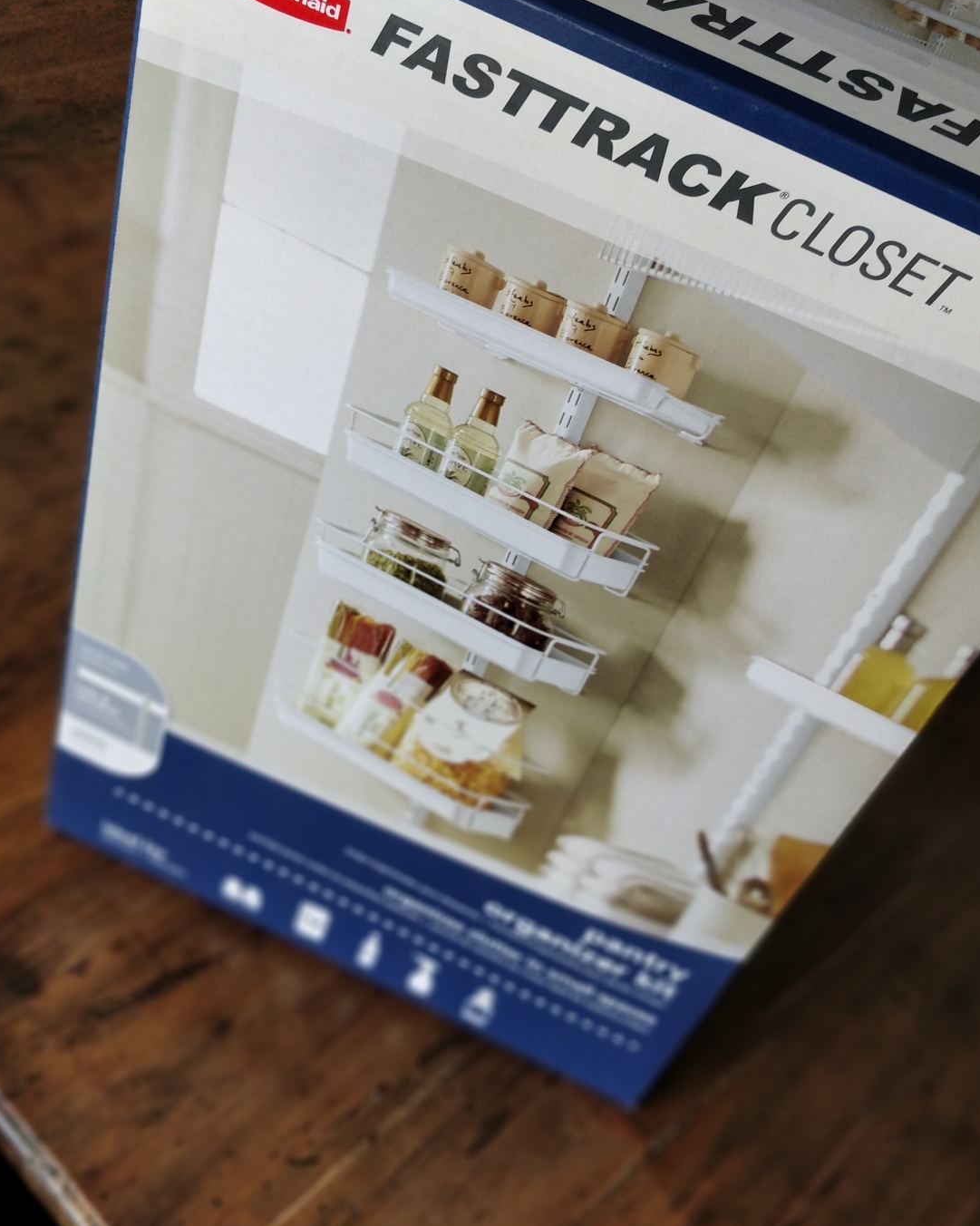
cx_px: 500
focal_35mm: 26
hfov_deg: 54.9
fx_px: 943
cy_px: 598
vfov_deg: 66.0
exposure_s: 1/100
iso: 160
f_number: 1.7
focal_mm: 4.1
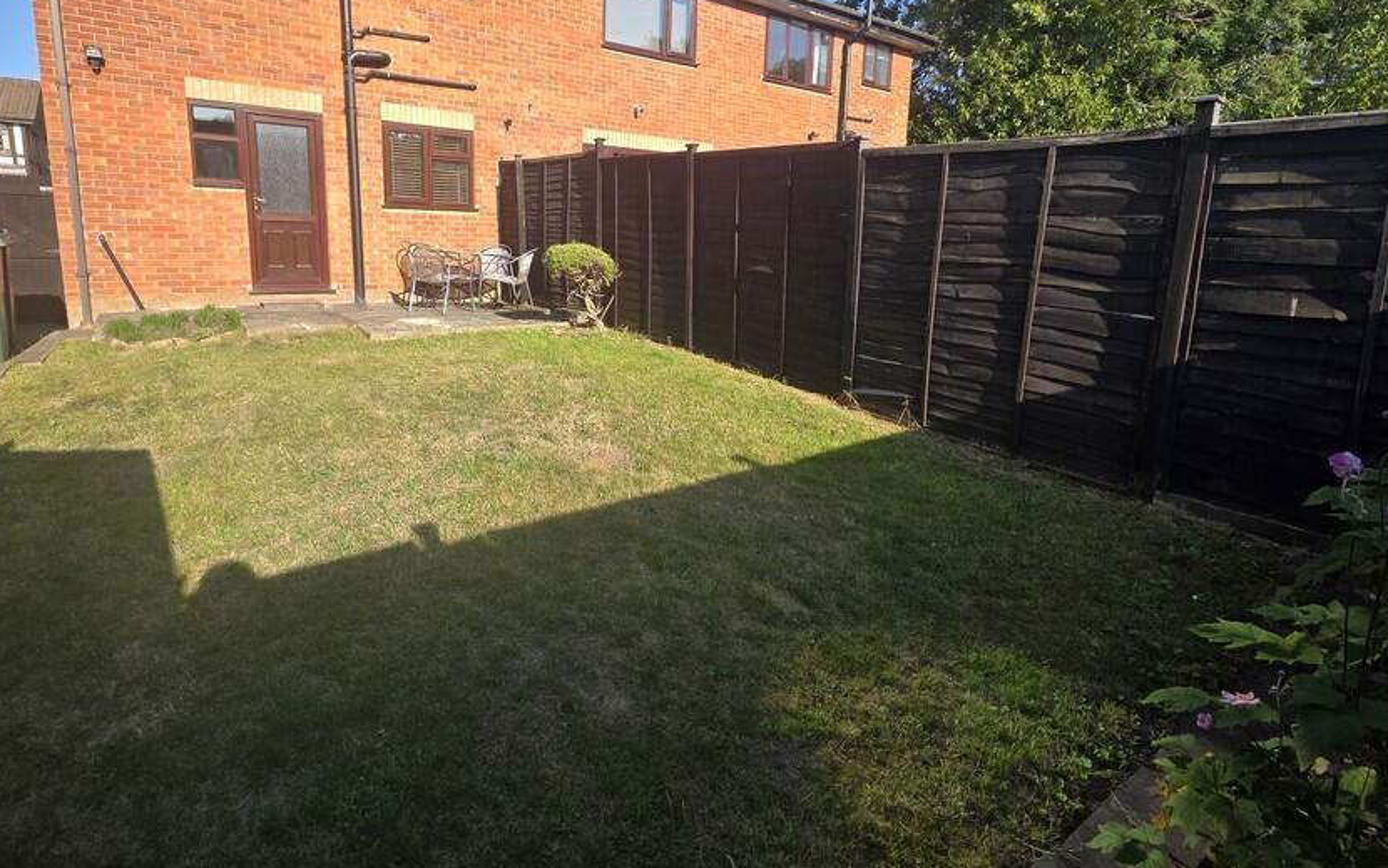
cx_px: 652
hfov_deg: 94.2
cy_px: 338
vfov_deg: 67.2
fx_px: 643
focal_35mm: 17
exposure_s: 1/832
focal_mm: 2.2
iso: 40
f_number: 1.9
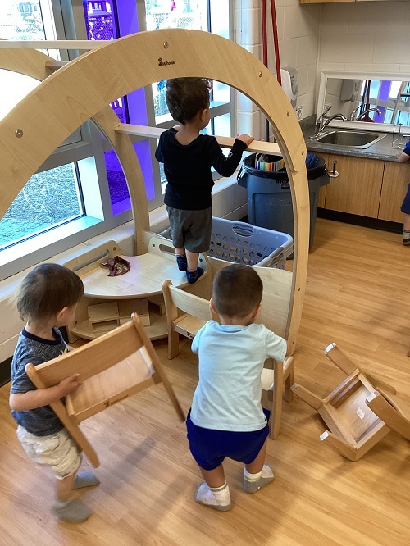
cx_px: 205
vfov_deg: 58.3
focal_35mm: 31
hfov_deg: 45.5
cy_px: 273
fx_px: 489
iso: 64
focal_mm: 3.3
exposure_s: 1/50
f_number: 2.4
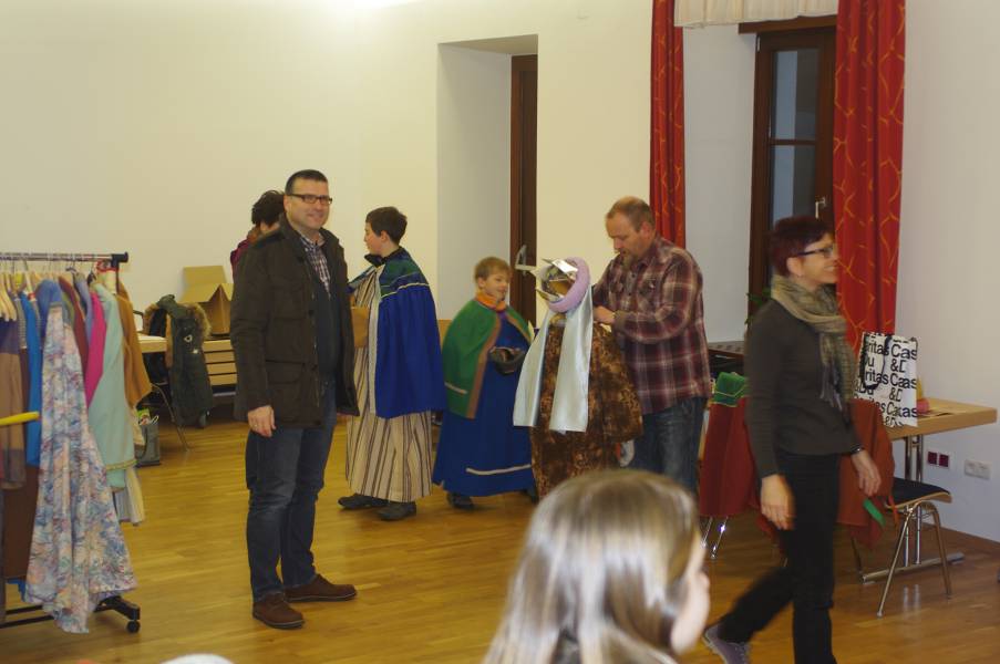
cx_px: 500
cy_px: 332
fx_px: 1582
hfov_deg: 35.1
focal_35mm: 57
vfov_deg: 23.7
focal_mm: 38
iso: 400
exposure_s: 1/30
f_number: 4
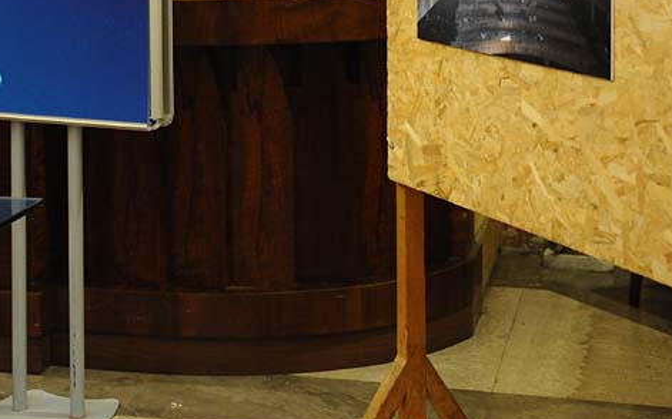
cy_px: -73
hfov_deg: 22.3
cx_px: 135
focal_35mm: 92
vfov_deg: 13.8
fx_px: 1684
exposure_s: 1/100
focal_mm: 36
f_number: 2.8
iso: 2000
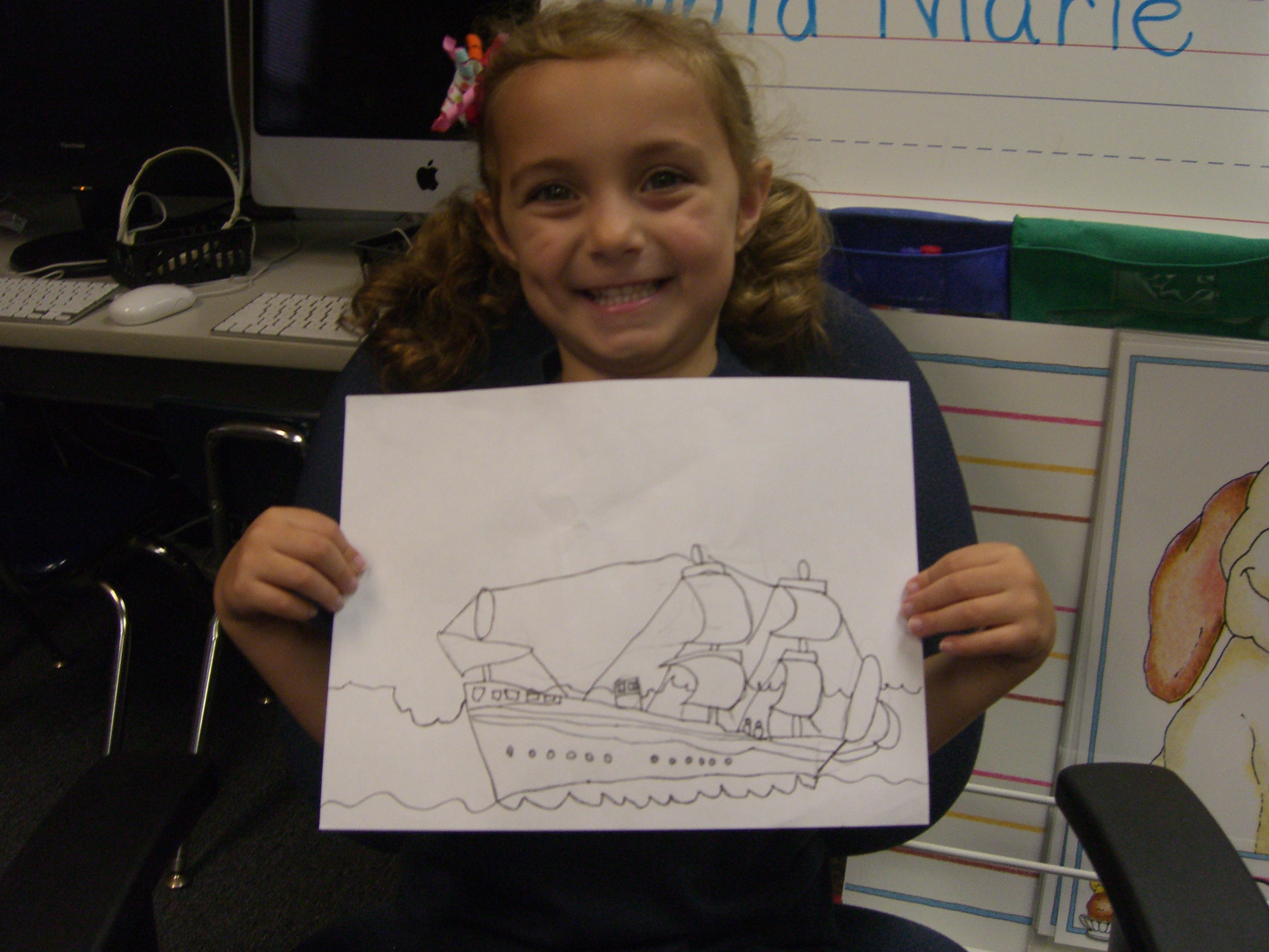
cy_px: 476
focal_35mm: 38
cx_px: 634
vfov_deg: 37.7
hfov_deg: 49.0
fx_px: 1393
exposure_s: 1/80
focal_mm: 7.9
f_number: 2.8
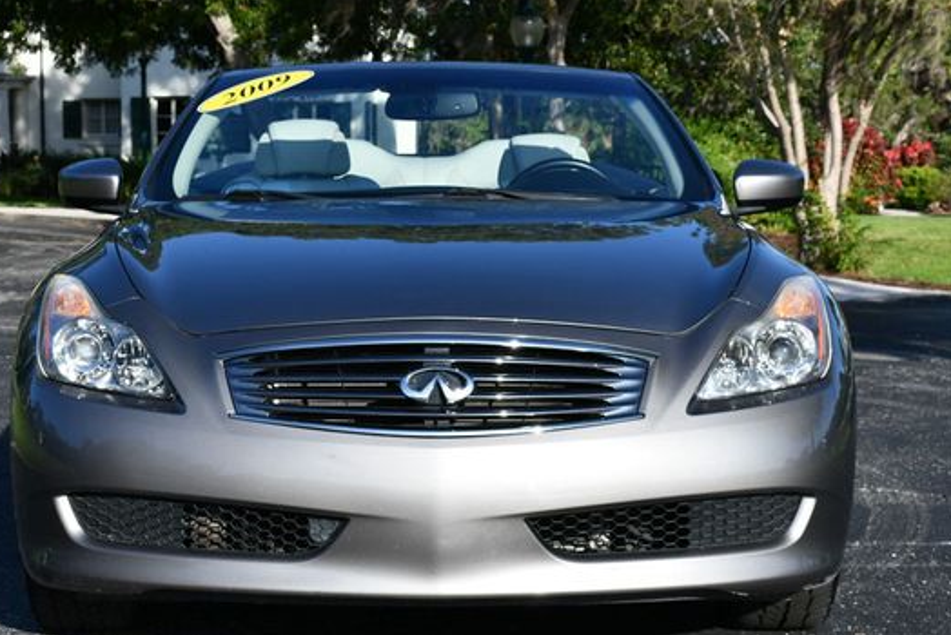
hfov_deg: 23.1
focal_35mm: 88
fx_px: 2326
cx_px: 437
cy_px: 341
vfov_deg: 15.6
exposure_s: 1/320
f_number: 9
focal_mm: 36
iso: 100
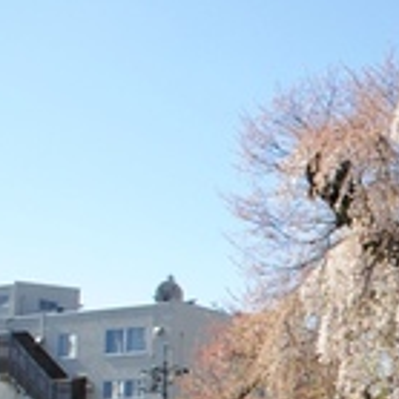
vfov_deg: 25.3
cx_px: 543
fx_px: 861
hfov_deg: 22.8
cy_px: 355
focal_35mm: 66
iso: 400
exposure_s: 1/400
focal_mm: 18
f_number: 10
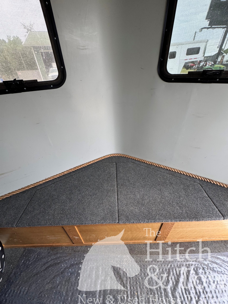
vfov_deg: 102.1
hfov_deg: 85.7
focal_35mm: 14
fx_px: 123
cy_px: 152
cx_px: 114
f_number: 2.2
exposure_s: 1/99
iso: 125
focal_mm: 2.22
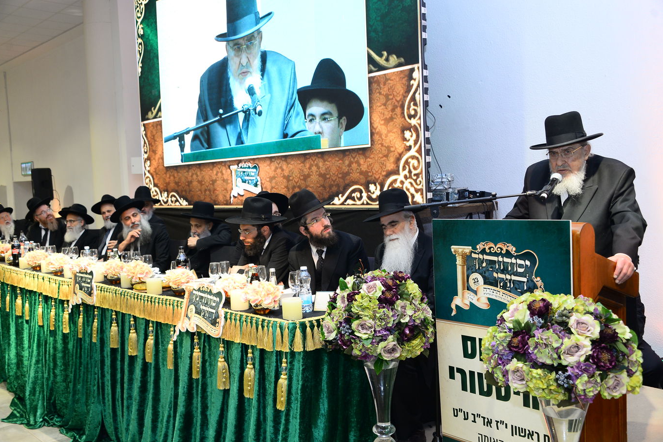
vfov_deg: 36.9
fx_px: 663
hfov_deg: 53.1
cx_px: 336
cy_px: 223
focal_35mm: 36
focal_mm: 35
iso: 1000
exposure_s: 1/80
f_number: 5.6
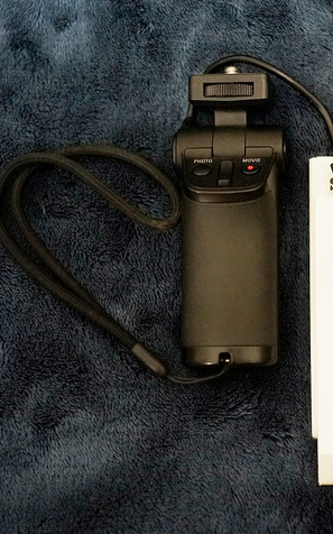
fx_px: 785
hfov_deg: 23.3
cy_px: 266
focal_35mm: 54
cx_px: 303
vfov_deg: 37.5
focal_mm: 35
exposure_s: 1/80
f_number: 3.5
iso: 6400
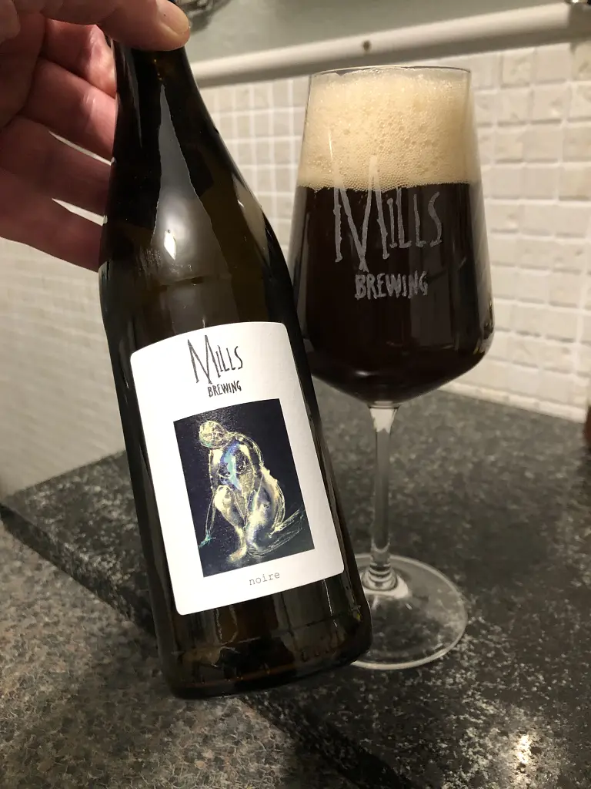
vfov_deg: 63.4
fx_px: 637
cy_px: 394
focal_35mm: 28
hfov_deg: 49.7
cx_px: 296
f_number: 1.8
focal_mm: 3.99
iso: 100
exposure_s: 1/13
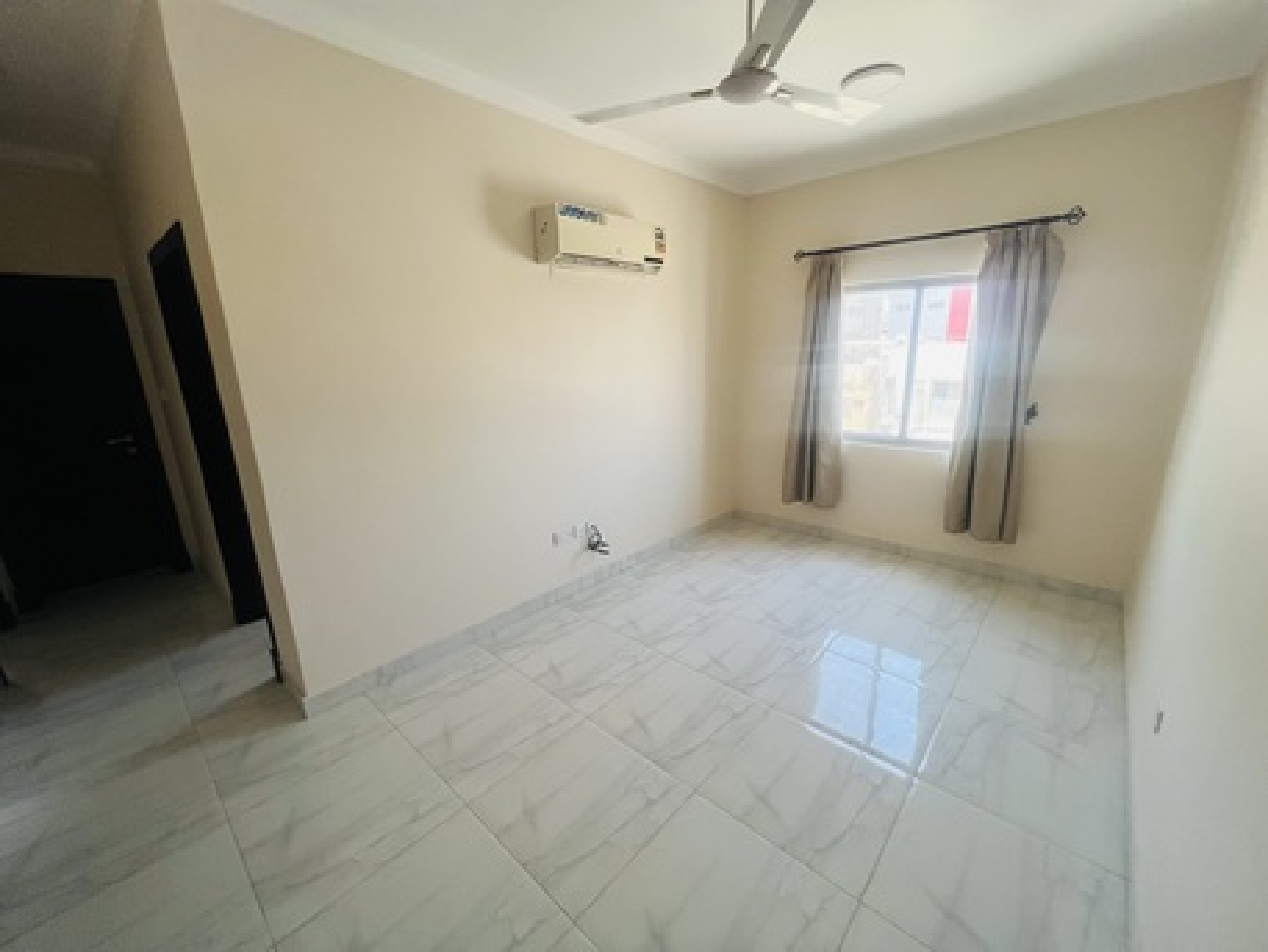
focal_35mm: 13
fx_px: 476
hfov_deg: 106.2
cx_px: 634
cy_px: 476
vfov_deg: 89.9
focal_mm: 1.57
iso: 250
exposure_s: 1/98
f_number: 1.8
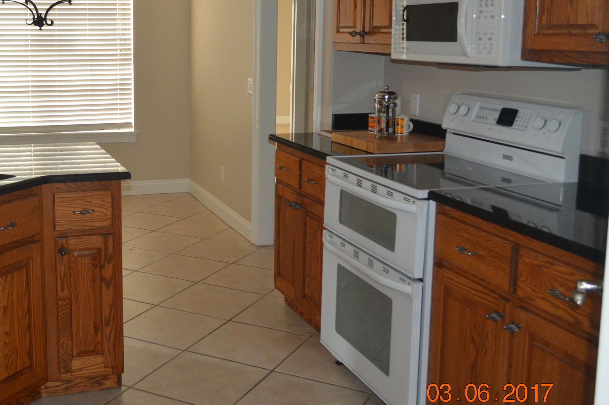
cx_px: 193
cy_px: 140
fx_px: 744
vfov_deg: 30.3
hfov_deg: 43.8
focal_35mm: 44
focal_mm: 20
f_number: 3.8
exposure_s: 1/60
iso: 800
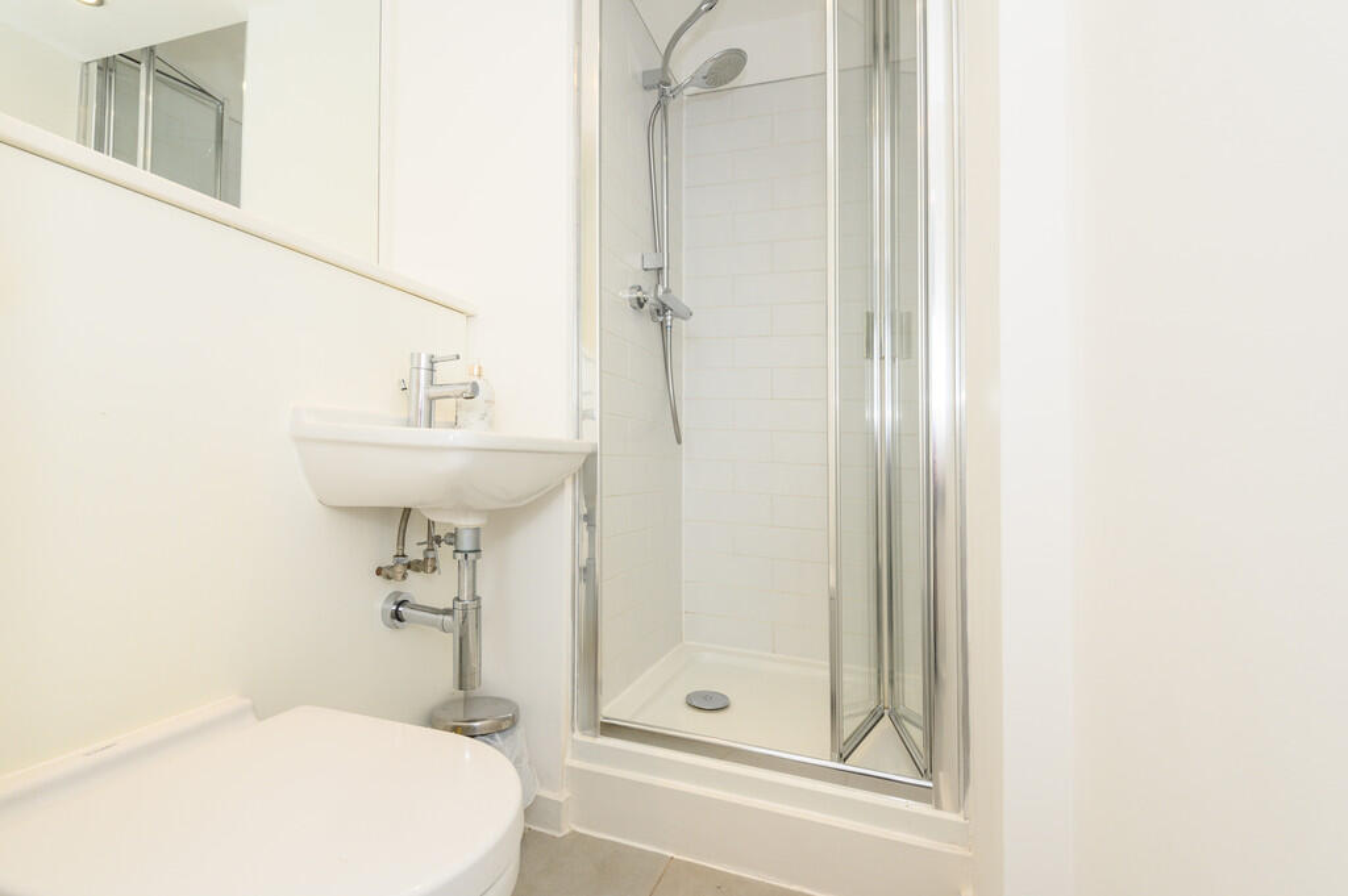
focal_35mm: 16
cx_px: 674
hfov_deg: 96.8
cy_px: 448
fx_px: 599
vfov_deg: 73.7
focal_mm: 16
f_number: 8
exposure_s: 1/40
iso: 400
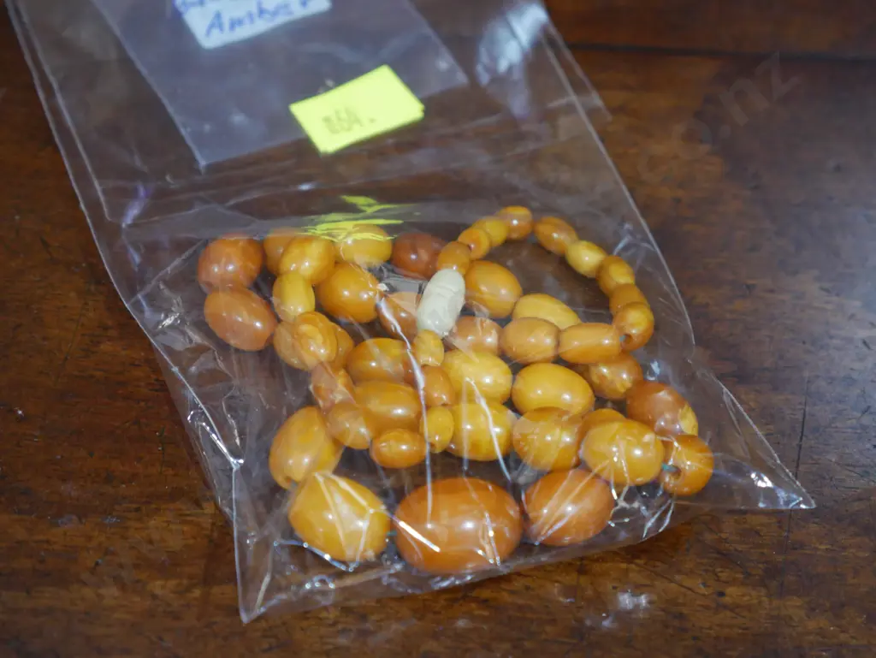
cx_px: 438
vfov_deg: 18.9
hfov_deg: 25.0
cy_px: 329
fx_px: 1975
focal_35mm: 78
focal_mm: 39
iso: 2000
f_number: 5.6
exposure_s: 1/100
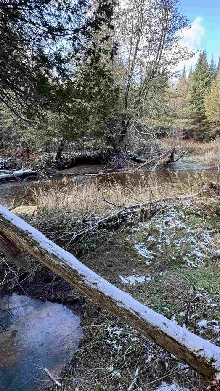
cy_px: 192
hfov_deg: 53.0
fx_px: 218
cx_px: 137
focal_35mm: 21
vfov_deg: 83.8
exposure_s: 1/99
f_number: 2.2
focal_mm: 2.22
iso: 80
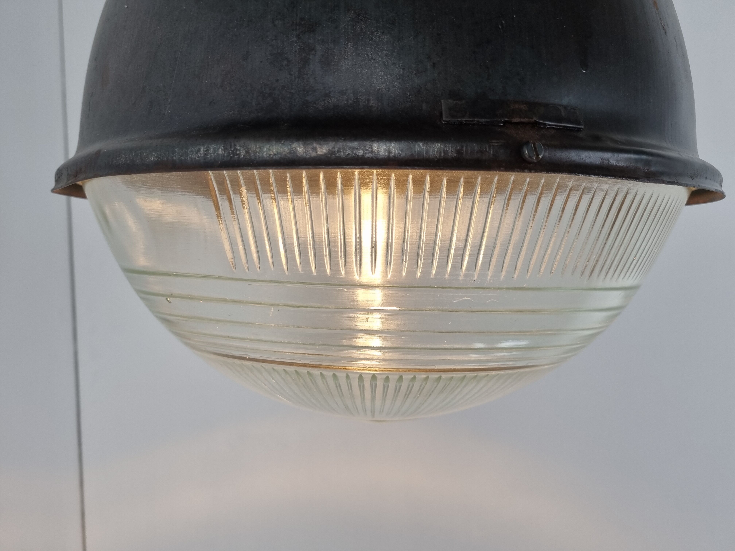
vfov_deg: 53.1
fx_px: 552
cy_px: 276
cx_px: 368
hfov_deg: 67.3
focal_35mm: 26
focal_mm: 5.4
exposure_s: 1/100
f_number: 1.8
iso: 64
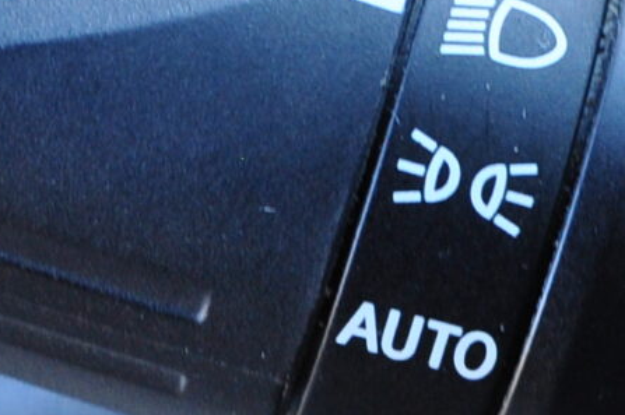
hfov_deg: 9.9
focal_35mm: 206
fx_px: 3572
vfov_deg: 6.7
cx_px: 650
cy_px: 261
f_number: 5.6
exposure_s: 1/40
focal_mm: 24
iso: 500
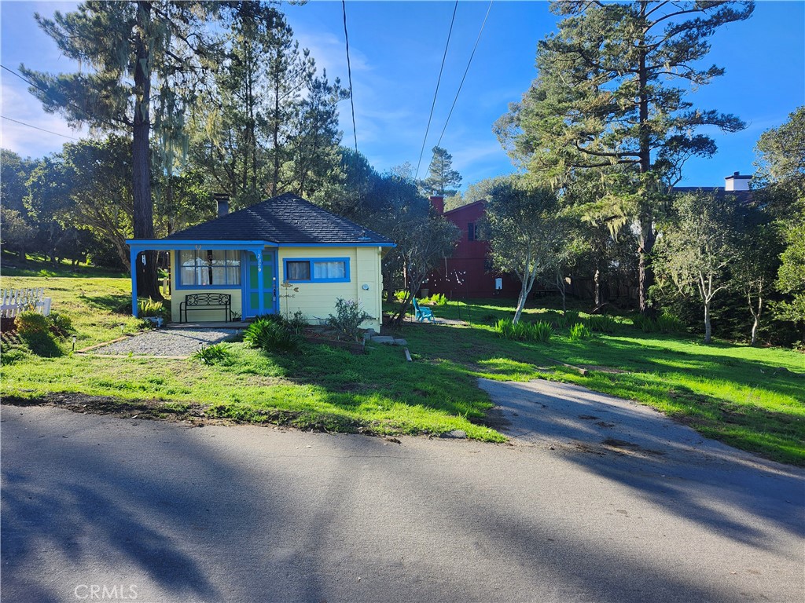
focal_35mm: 23
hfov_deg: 73.9
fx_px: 535
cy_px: 302
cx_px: 402
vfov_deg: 58.9
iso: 25
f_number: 1.8
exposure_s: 1/767
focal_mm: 5.54
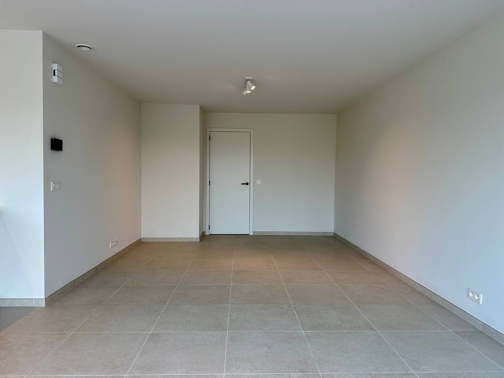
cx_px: 252
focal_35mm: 24
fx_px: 349
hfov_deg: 71.6
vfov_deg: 56.8
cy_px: 189
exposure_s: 1/125
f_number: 1.78
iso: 64
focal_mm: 6.76
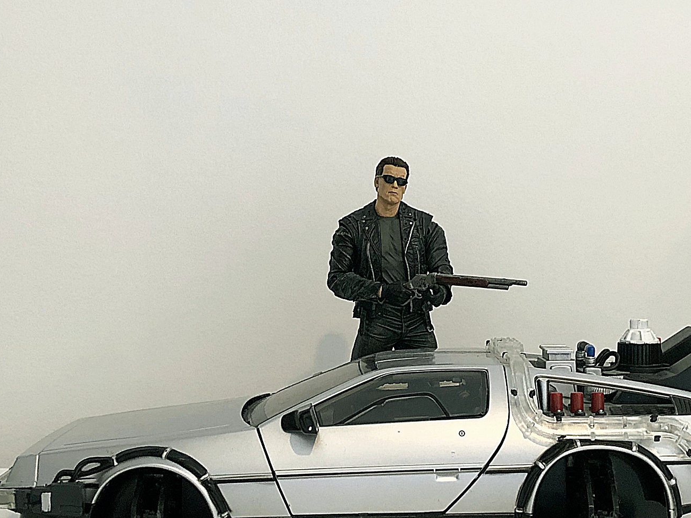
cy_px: 285
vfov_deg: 22.9
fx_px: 1278
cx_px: 377
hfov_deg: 30.2
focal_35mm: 64
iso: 125
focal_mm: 6
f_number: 2.4
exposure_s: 1/40
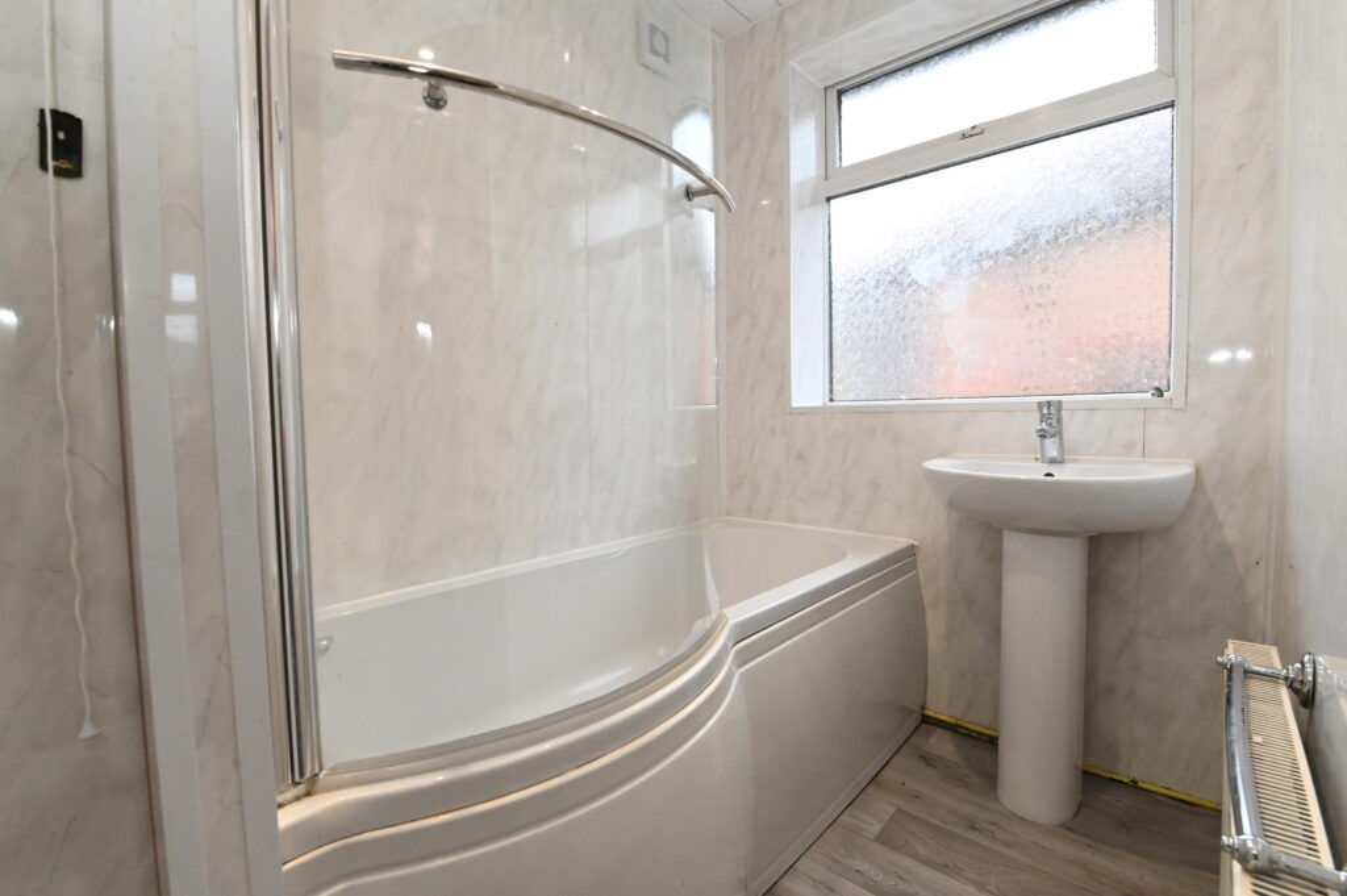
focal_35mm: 15
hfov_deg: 100.4
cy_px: 448
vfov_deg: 77.2
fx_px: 561
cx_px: 674
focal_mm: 15
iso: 6400
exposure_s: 1/200
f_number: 10
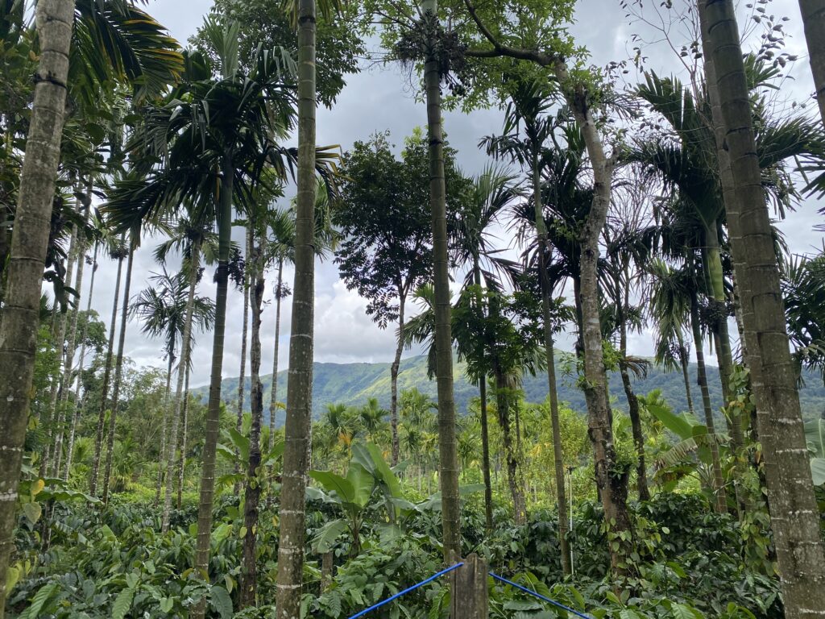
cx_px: 412
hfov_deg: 67.3
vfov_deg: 53.1
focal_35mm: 26
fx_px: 620
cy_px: 310
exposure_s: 1/1429
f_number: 1.8
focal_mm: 4.25
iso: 32
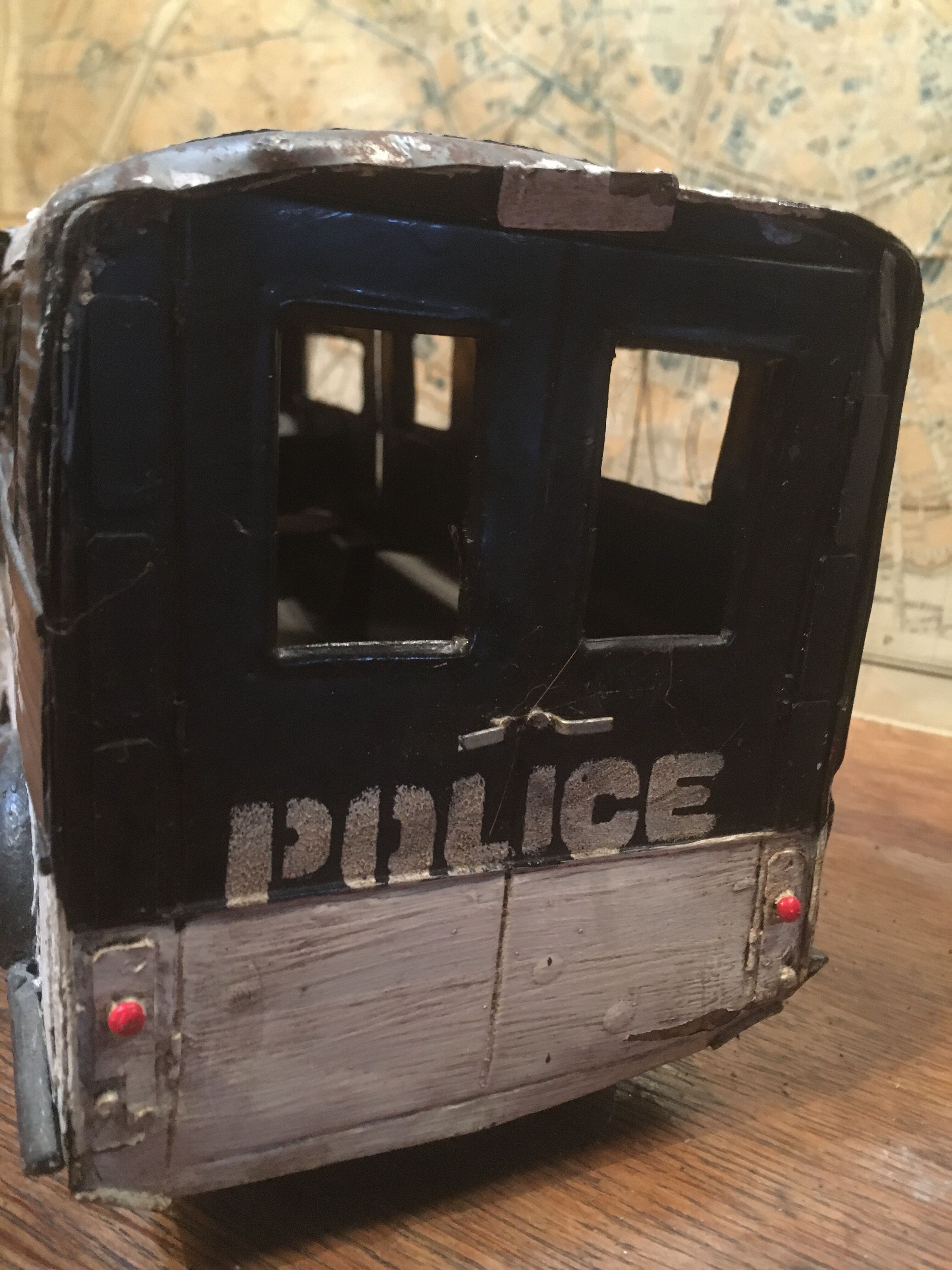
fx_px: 1063
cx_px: 476
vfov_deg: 61.7
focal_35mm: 29
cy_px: 635
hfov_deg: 48.2
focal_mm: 4.15
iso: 500
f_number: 2.2
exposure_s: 1/17
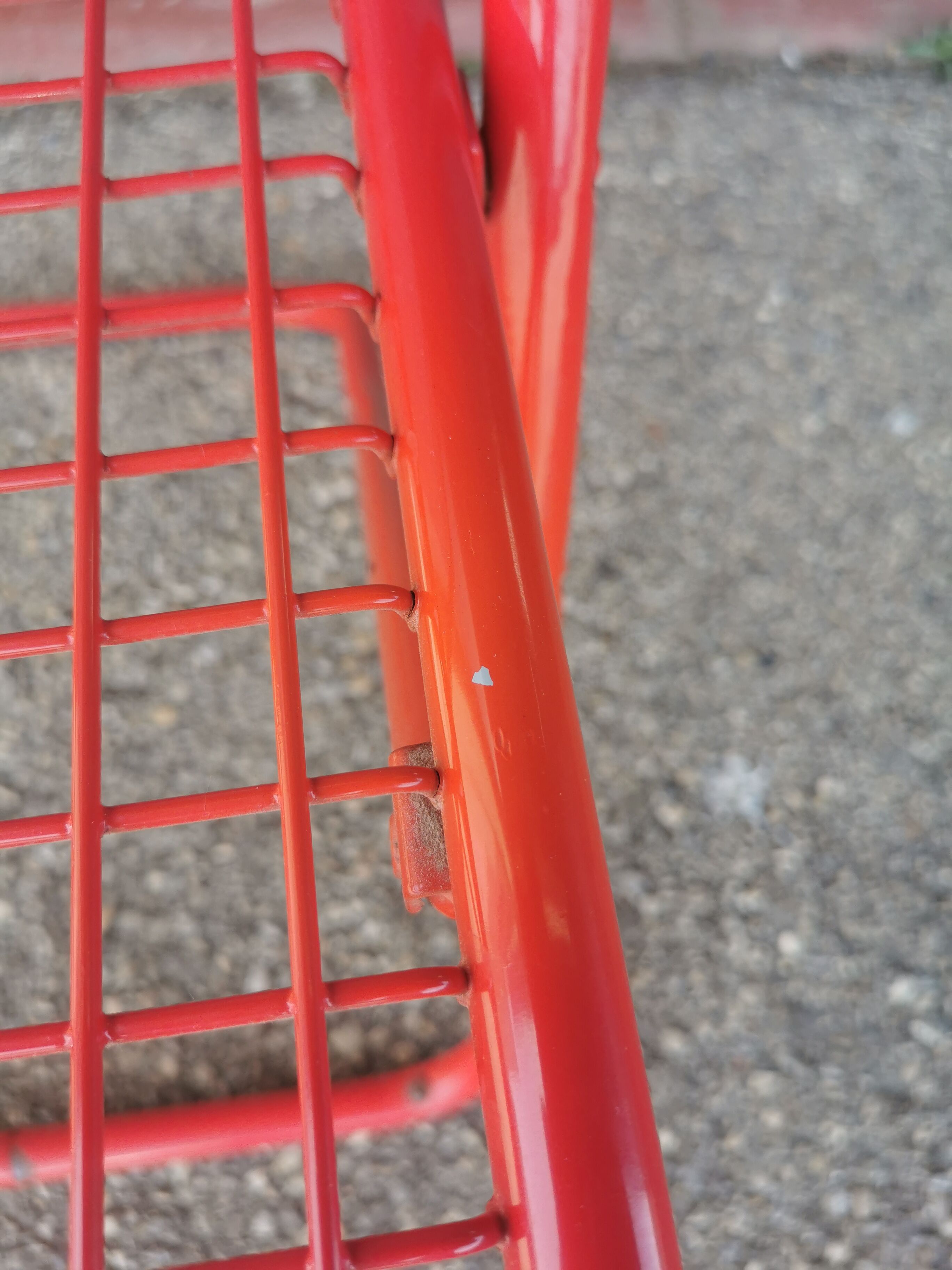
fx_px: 990
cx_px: 476
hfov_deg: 51.4
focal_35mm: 27
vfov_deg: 65.3
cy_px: 635
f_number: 1.8
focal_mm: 5.58
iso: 50
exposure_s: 1/348
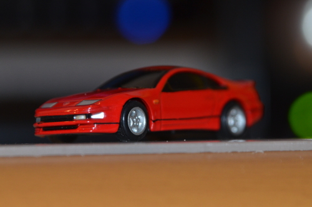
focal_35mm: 450
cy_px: 104
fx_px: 3891
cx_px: 156
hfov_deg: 4.6
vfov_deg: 3.0
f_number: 6.3
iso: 800
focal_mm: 300
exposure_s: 1/60
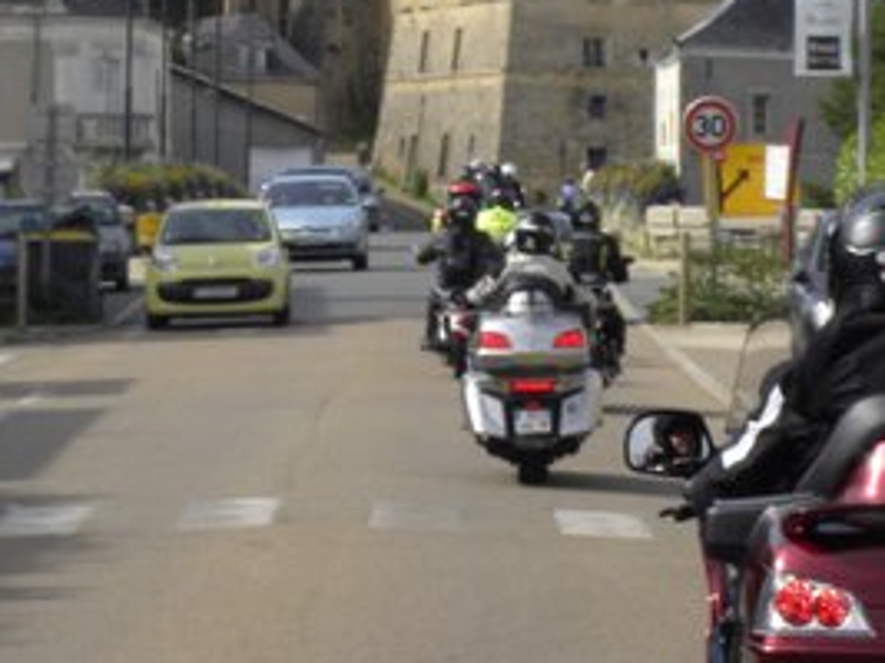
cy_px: -99
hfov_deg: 7.9
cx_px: 554
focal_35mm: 252
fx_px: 6440
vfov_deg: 5.9
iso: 64
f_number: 5.6
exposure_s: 1/250
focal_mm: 18.8
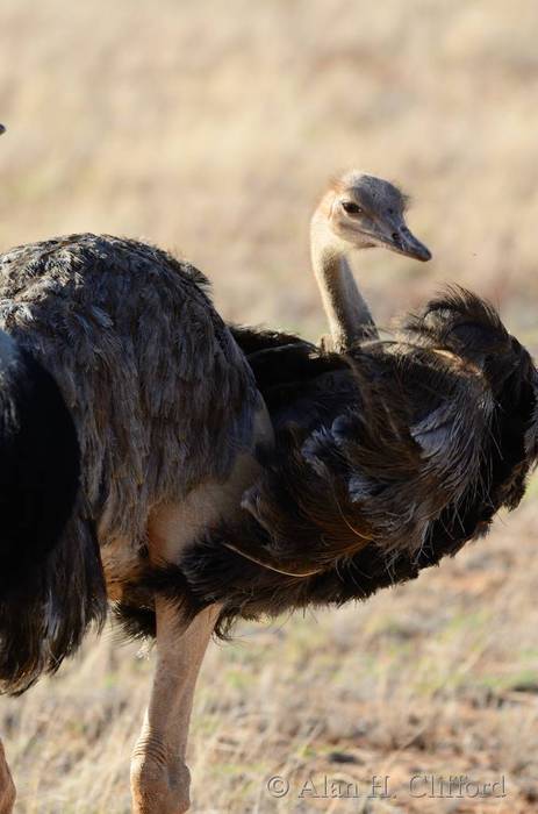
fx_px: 8790
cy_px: 407
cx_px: 269
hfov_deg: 3.5
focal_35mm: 390
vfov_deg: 5.3
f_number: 5.3
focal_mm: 260
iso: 250
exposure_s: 1/500
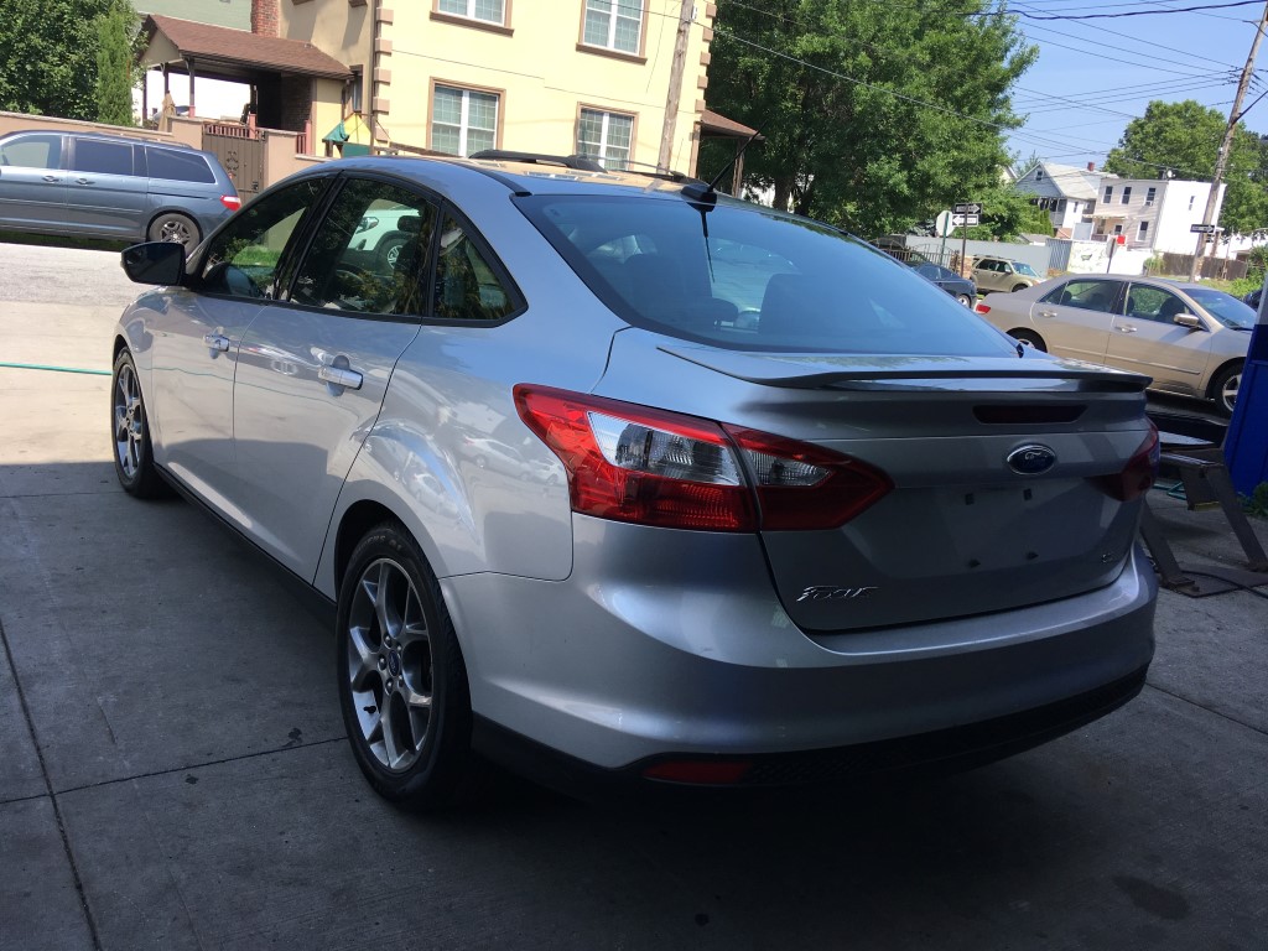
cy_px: 476
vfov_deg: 48.2
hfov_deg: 61.7
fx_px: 1062
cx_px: 634
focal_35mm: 29
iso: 25
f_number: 2.2
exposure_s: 1/674
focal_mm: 4.15
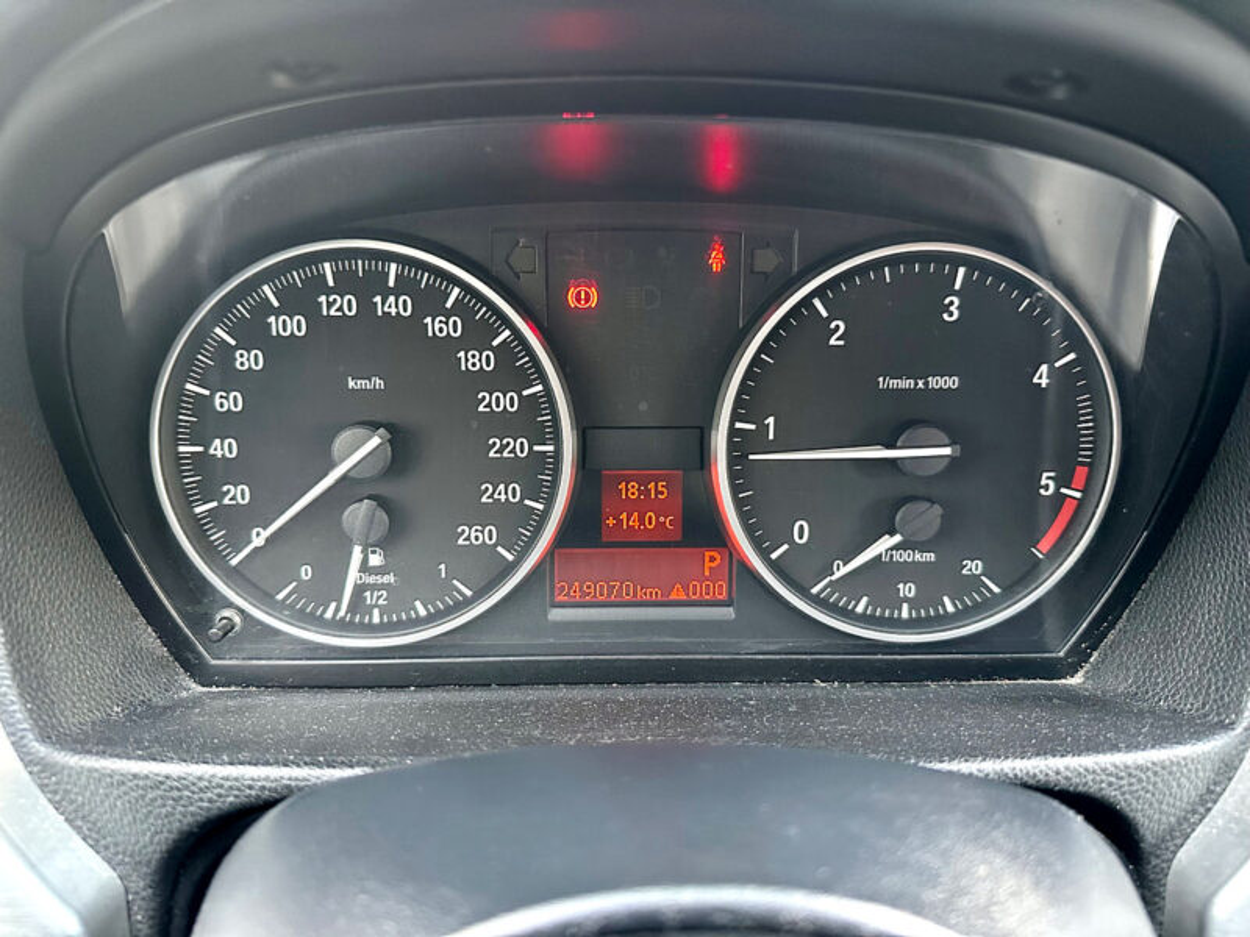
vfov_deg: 56.8
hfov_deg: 71.6
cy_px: 468
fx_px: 867
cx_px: 625
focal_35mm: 24
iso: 800
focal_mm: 6.86
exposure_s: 1/60
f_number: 1.78
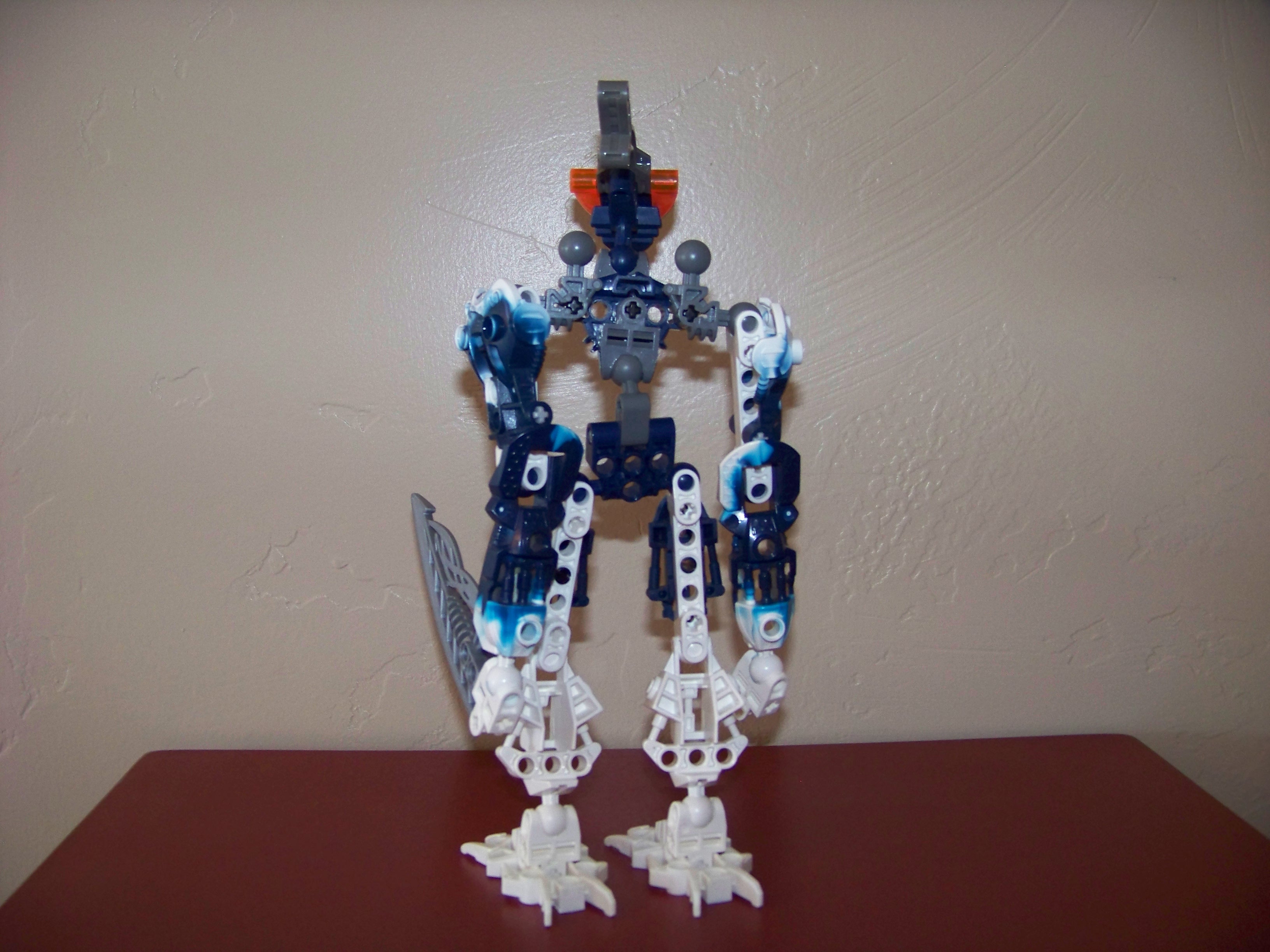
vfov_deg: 39.7
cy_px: 476
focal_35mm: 36
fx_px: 1321
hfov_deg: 51.4
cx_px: 635
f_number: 2.8
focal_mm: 5.85
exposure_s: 1/30
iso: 200
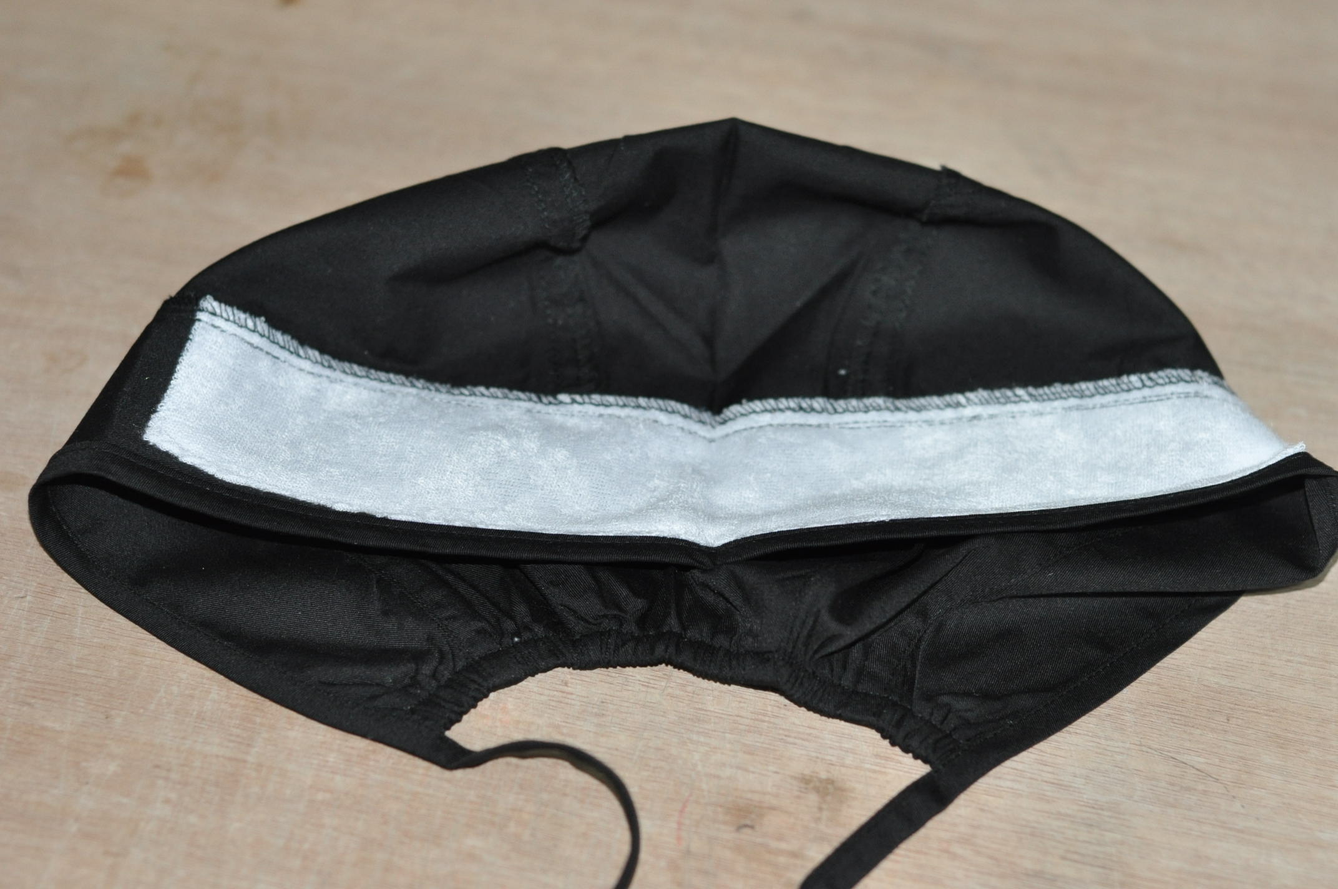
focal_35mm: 75
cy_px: 444
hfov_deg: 27.0
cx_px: 669
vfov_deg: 18.1
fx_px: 2784
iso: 800
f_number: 2.8
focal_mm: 50
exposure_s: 1/60
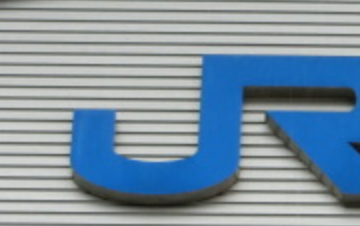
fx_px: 4588
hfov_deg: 4.5
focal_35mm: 467
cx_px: 606
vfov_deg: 2.8
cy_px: 152
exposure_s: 1/125
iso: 250
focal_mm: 22.1
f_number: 5.7
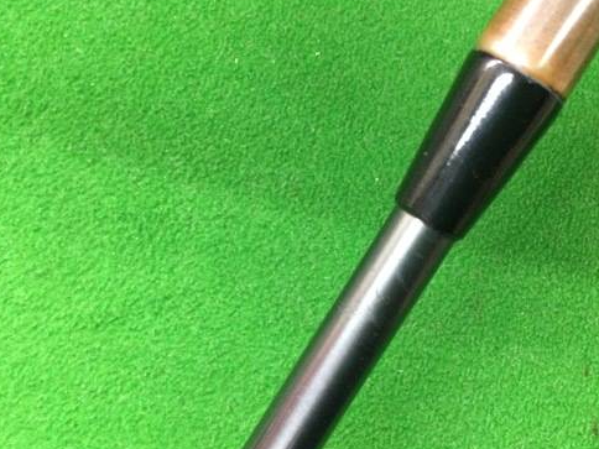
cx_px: 364
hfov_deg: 45.5
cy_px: 257
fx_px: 709
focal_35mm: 41
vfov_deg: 35.1
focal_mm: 3.3
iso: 200
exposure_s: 1/24
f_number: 2.4
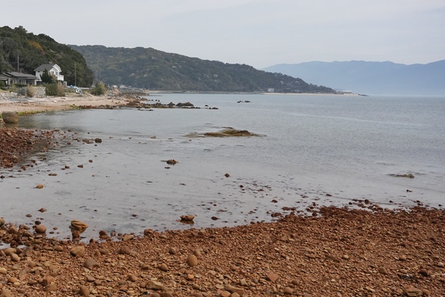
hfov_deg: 45.9
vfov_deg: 32.6
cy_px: 129
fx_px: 506
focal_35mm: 41
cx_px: 114
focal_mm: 26.6
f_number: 13
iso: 3200
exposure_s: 1/5000
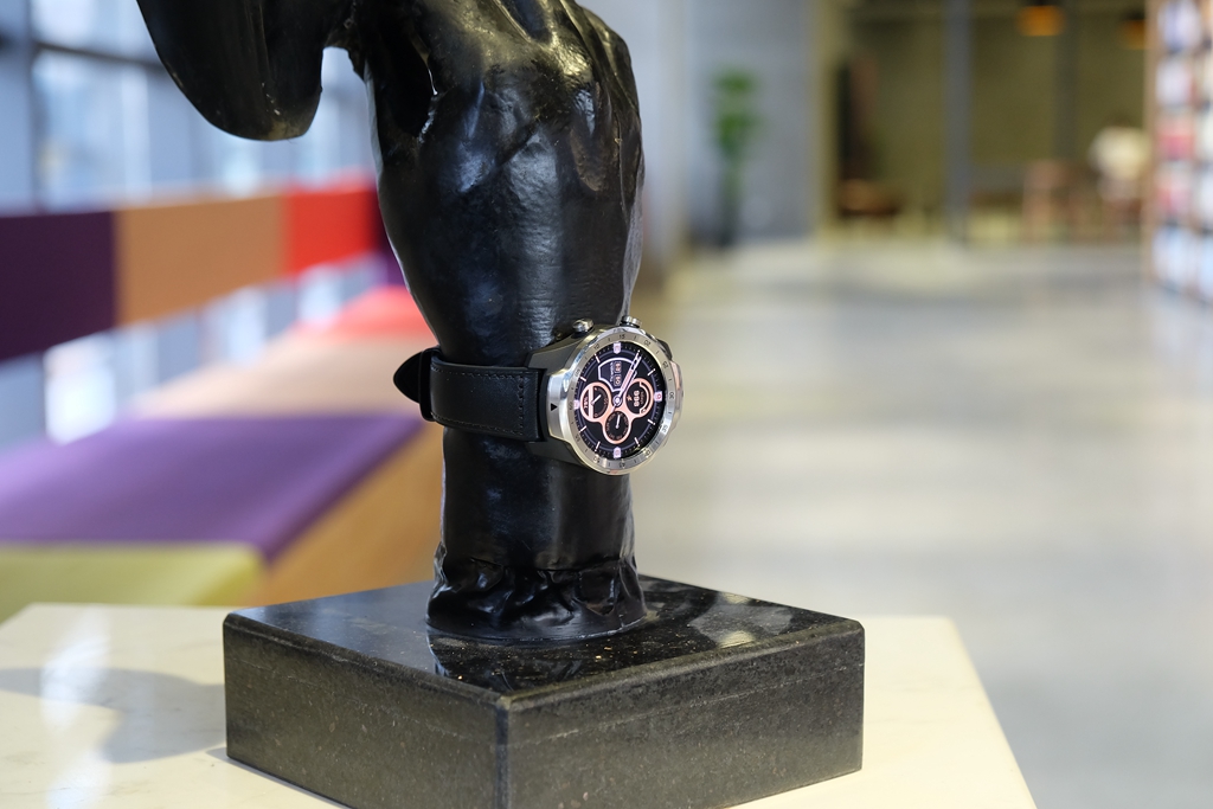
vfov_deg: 22.3
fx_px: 2056
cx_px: 606
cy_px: 404
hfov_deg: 32.9
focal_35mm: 61
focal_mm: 40.7
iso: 640
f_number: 4.5
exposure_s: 1/30
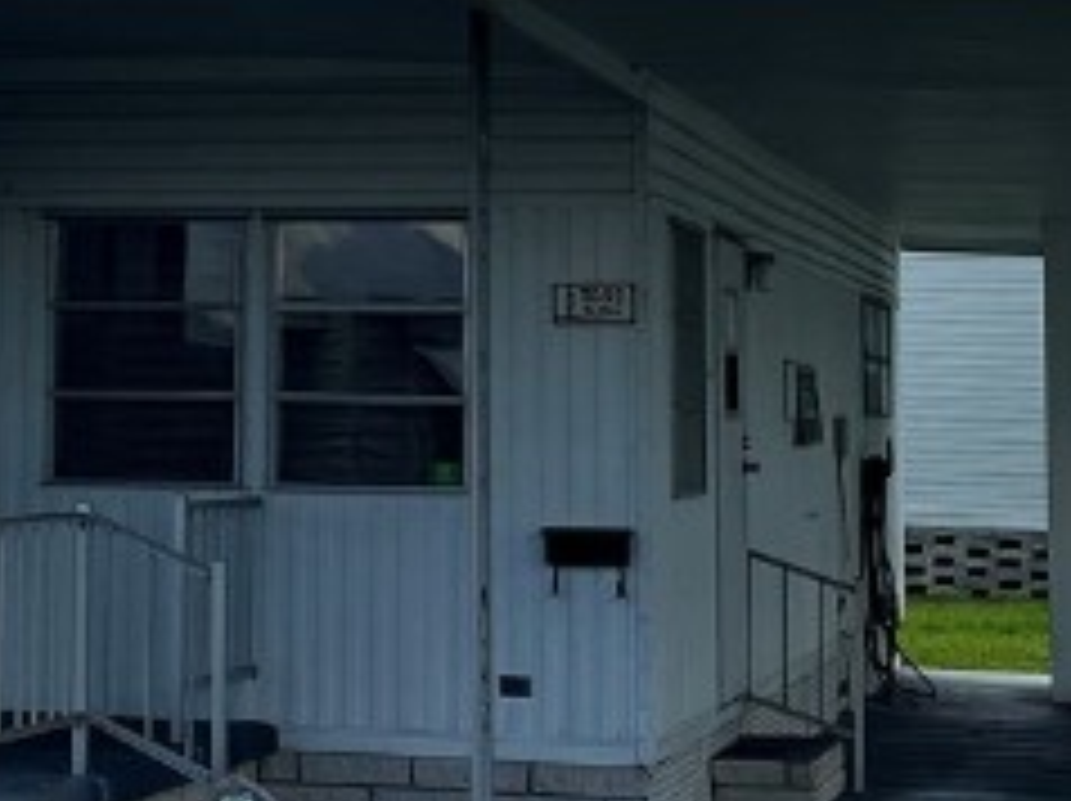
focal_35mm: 112
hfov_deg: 17.4
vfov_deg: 13.1
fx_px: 3462
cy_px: 27
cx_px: 162
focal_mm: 5.1
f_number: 1.6
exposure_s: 1/7874
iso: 50
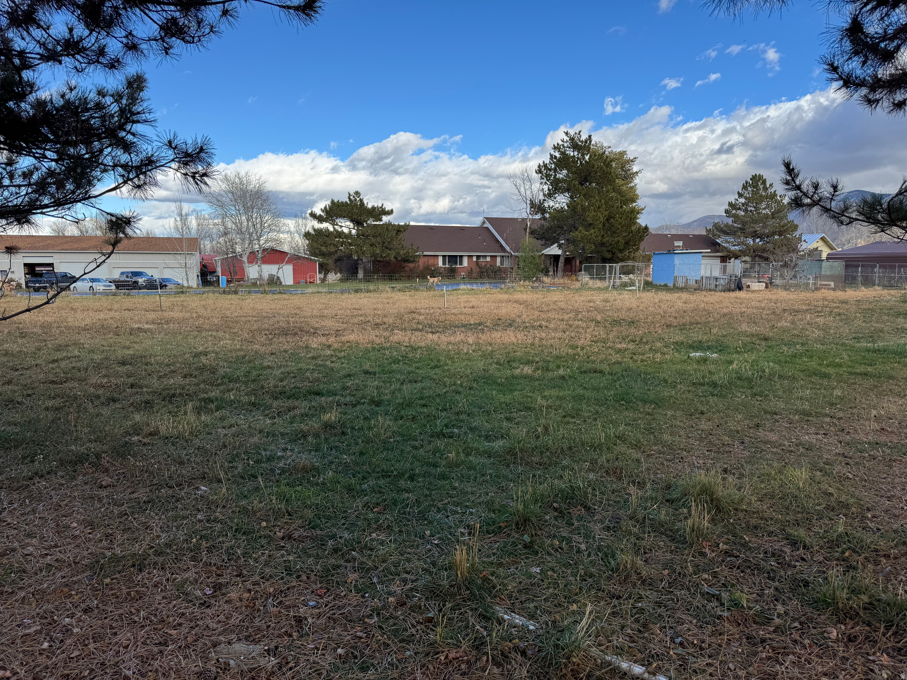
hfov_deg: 71.6
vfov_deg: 56.8
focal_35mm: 24
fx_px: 629
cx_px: 454
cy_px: 340
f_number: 1.78
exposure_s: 1/2174
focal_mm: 6.76
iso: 80
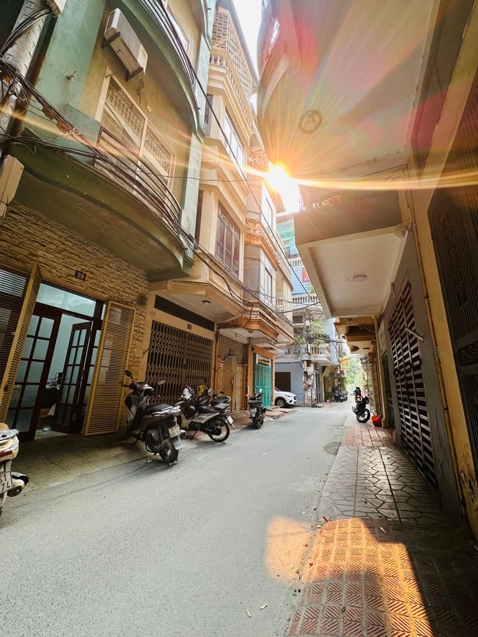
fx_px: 258
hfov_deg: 85.7
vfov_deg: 102.1
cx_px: 239
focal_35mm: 14
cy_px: 318
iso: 50
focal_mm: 2.22
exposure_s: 1/99
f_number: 2.2
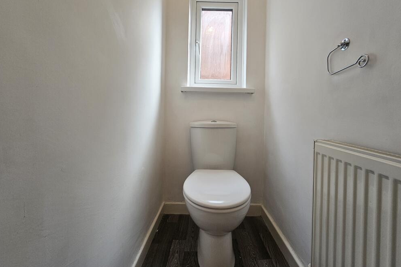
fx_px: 156
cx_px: 204
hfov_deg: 104.3
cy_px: 116
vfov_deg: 80.8
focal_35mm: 14
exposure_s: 1/50
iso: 80
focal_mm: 2.2
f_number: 2.2
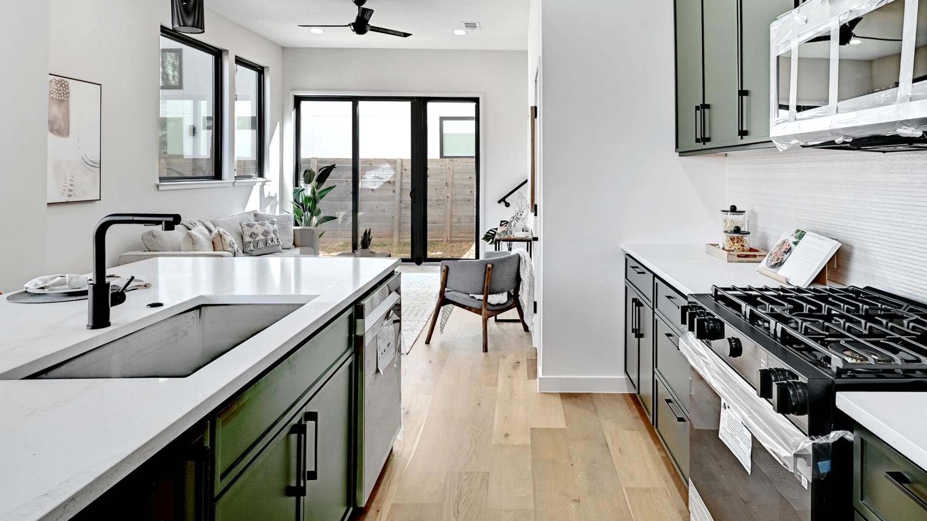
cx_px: 519
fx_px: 516
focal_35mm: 21
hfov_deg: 83.5
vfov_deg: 52.6
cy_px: 175
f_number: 10
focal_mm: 17
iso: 400
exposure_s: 1/8
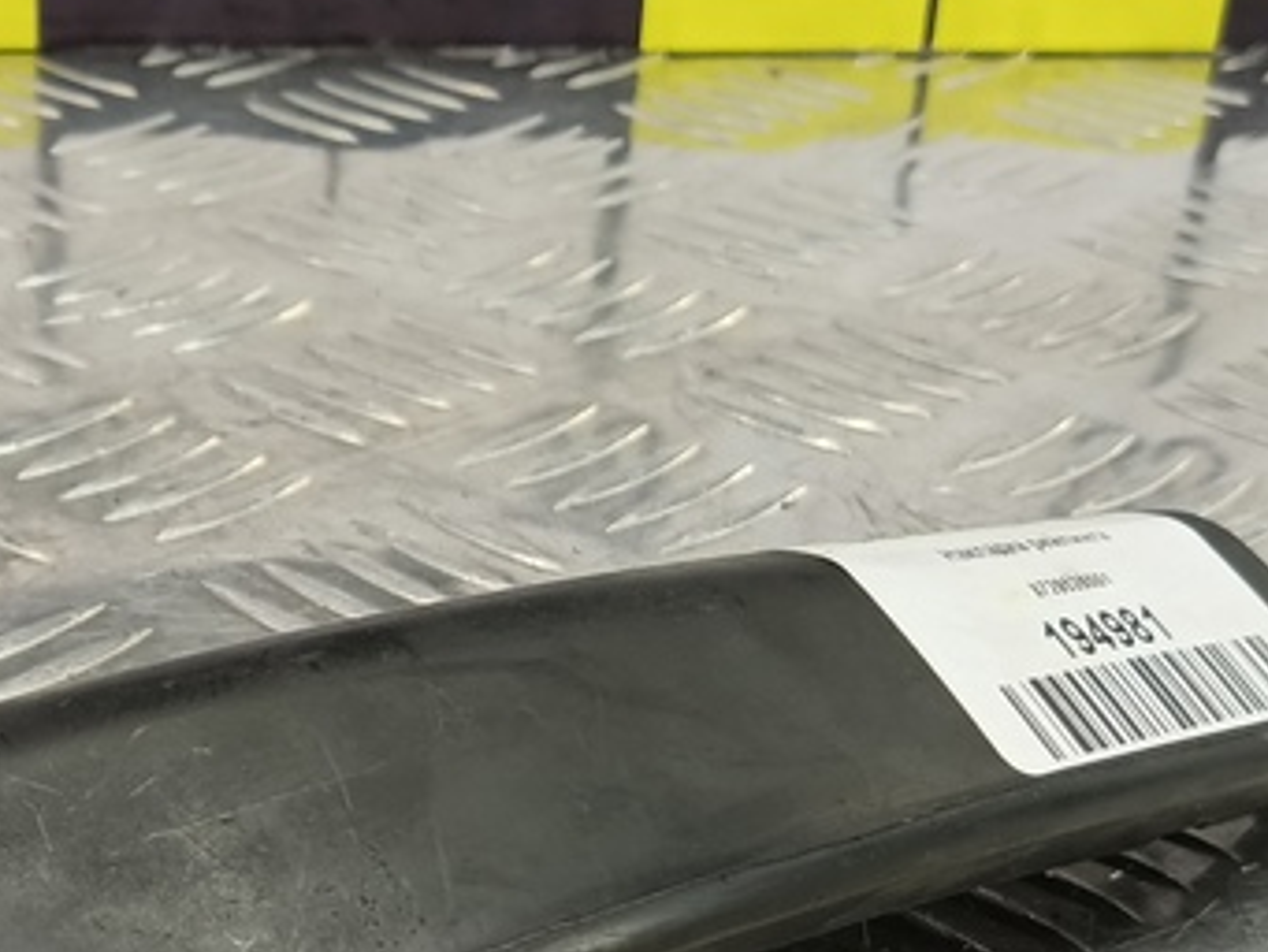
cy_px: 952
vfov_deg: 20.6
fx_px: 2528
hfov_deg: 26.8
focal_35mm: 69
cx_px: 33
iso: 176
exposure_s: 1/50
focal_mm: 4.11
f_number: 1.6
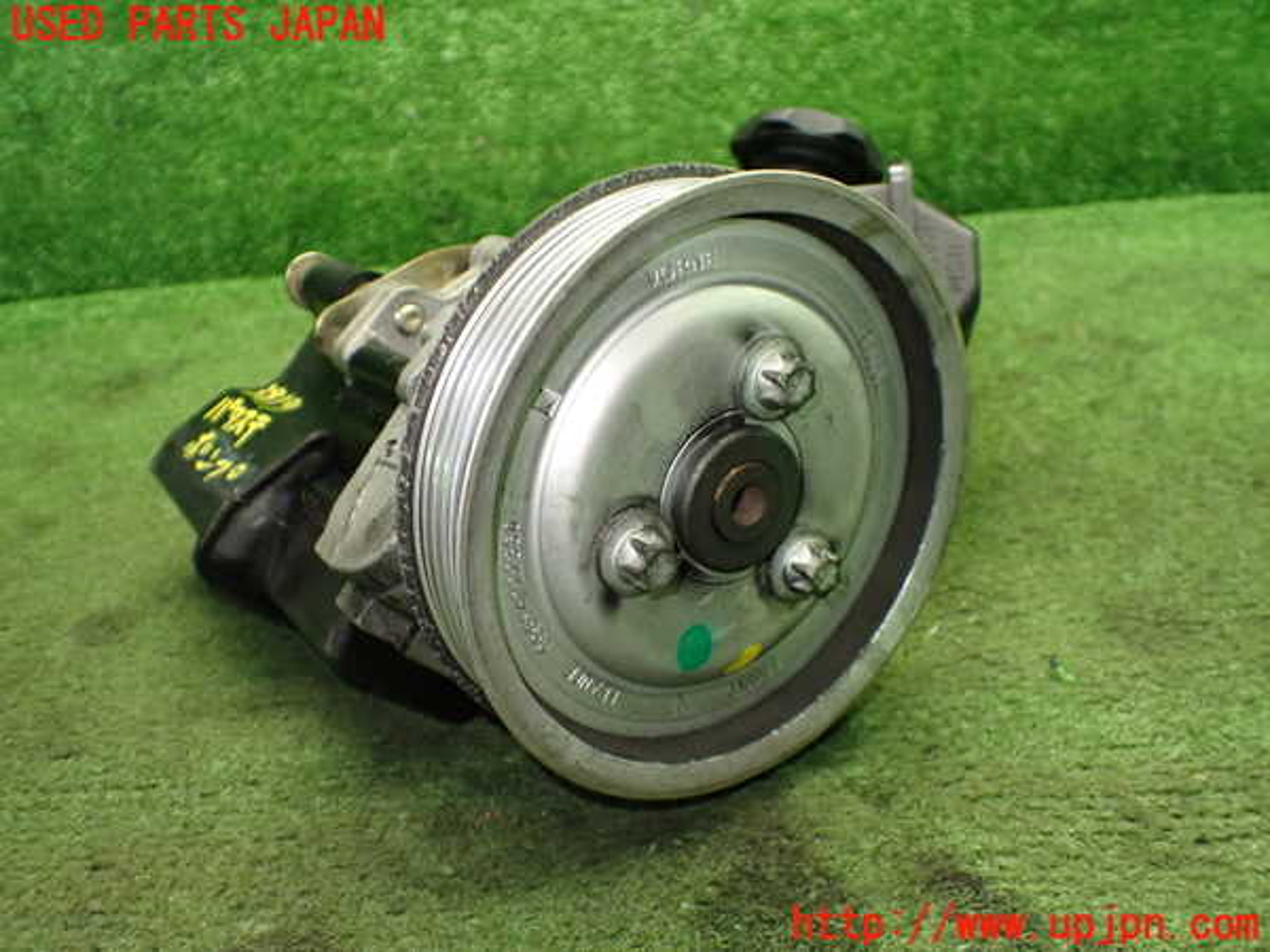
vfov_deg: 46.8
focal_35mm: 30
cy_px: 476
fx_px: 1101
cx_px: 635
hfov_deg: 60.0
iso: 800
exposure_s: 1/100
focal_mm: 5.4
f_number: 2.3
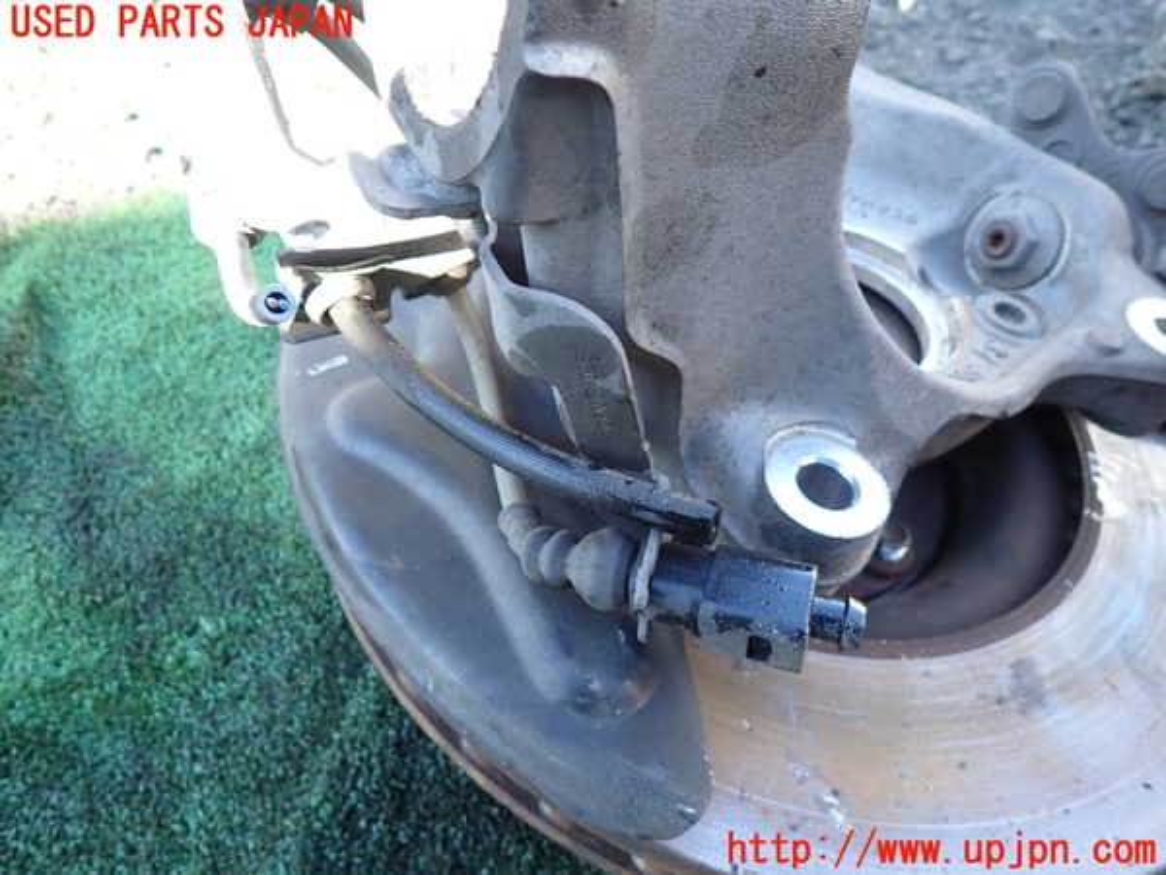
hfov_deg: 69.4
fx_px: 842
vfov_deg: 54.9
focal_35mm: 25
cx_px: 583
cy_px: 438
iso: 100
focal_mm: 4.5
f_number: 2
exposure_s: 1/80
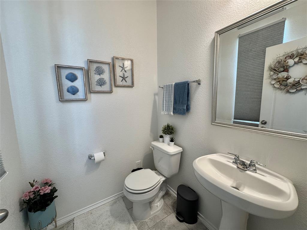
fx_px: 124
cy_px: 115
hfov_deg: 102.1
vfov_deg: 85.7
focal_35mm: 14
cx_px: 154
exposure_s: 1/120
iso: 160
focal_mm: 2.22
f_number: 2.2
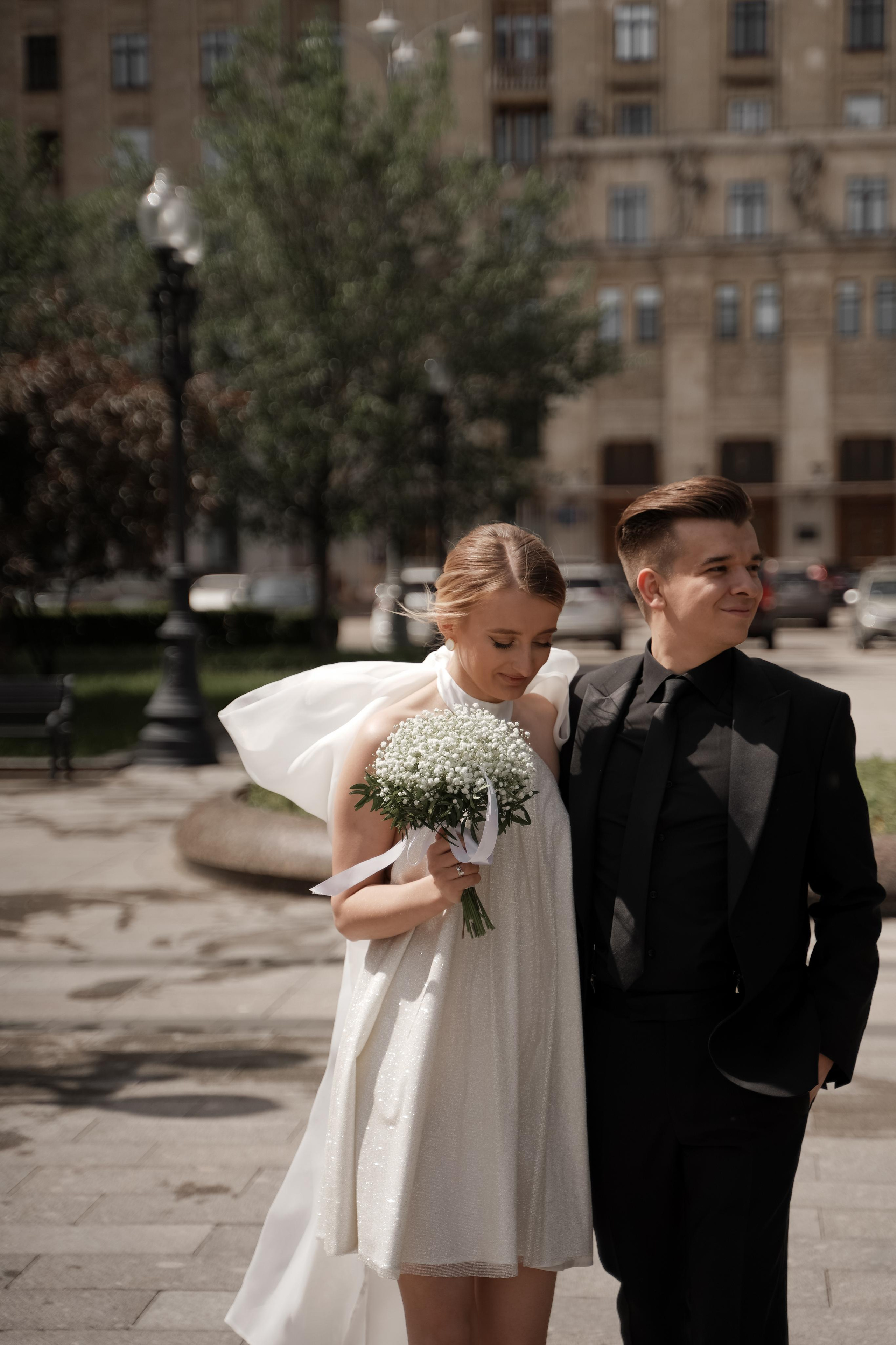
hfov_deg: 19.7
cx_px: 448
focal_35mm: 69
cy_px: 672
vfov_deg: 29.2
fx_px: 2576
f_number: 2.8
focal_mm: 69
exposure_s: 1/4000
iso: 80
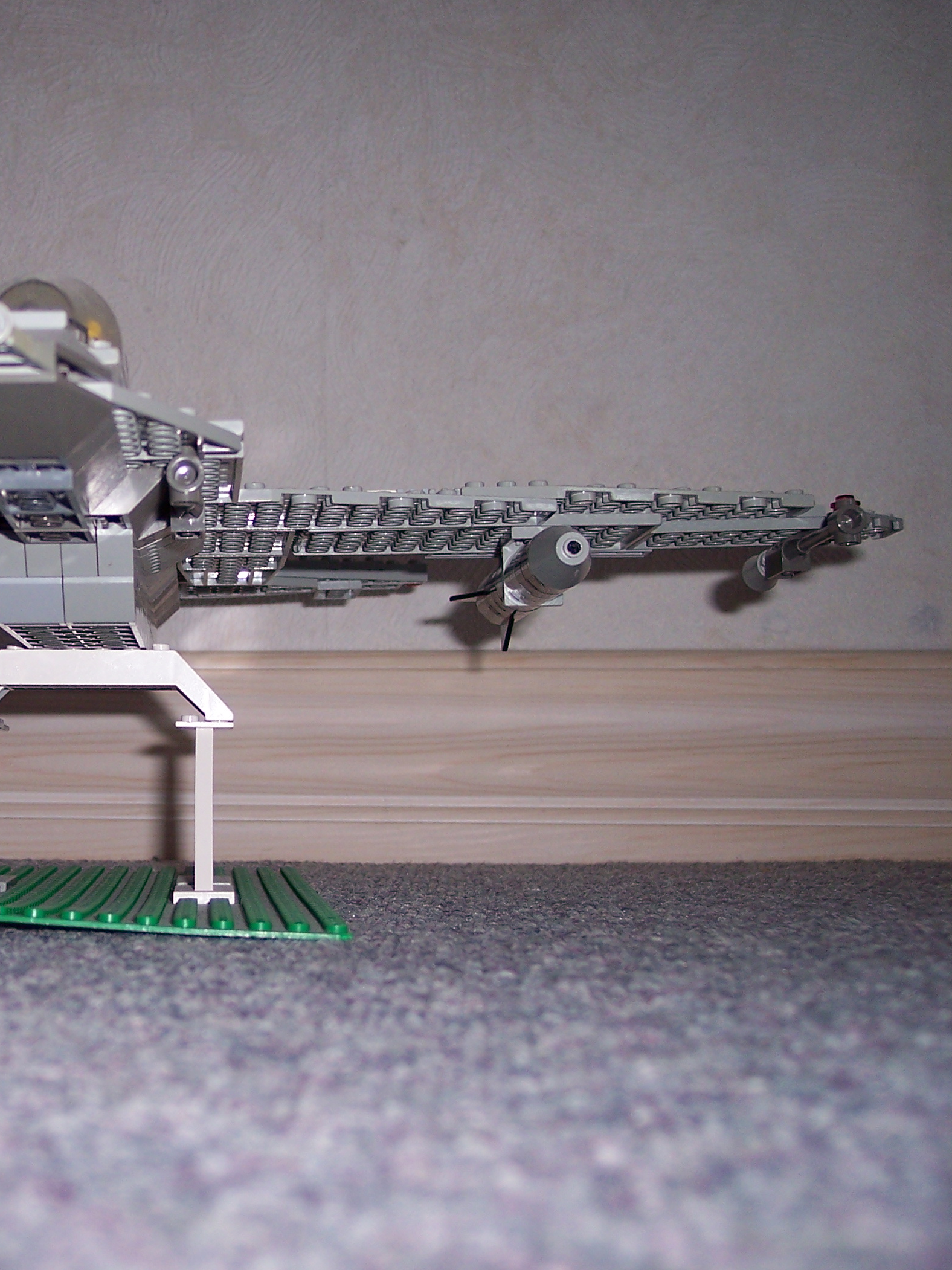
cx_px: 91
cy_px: 625
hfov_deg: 26.6
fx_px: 1944
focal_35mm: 53
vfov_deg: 36.2
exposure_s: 1/60
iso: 100
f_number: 2.8
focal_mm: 8
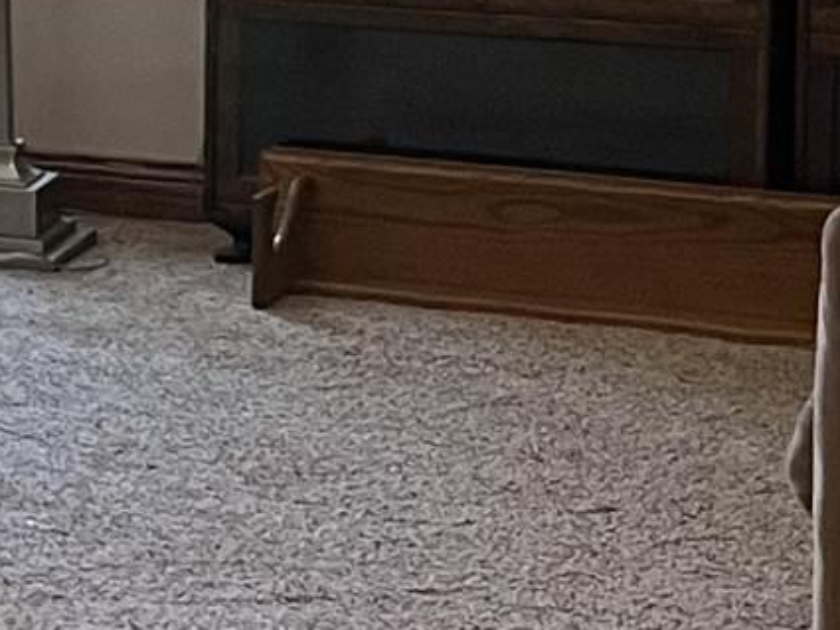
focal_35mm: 188
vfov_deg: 7.8
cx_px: -976
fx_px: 4563
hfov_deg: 9.6
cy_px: -184
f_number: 1.6
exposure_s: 1/60
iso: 80
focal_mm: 5.1
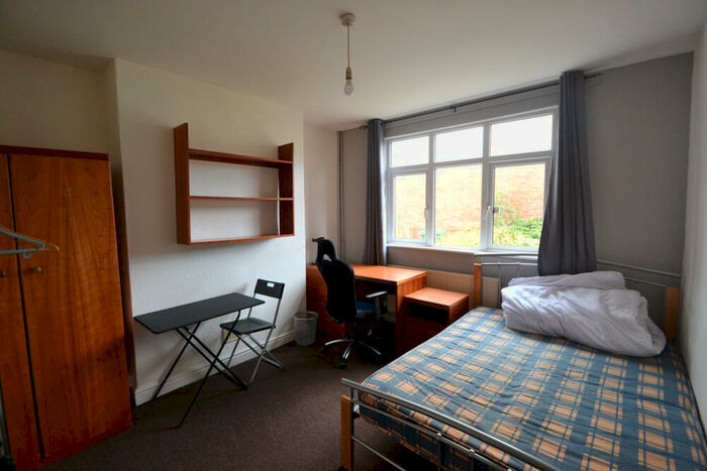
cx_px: 354
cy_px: 236
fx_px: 295
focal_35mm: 15
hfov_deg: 100.4
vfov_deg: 77.4
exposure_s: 1/60
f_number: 3.5
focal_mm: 10
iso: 450
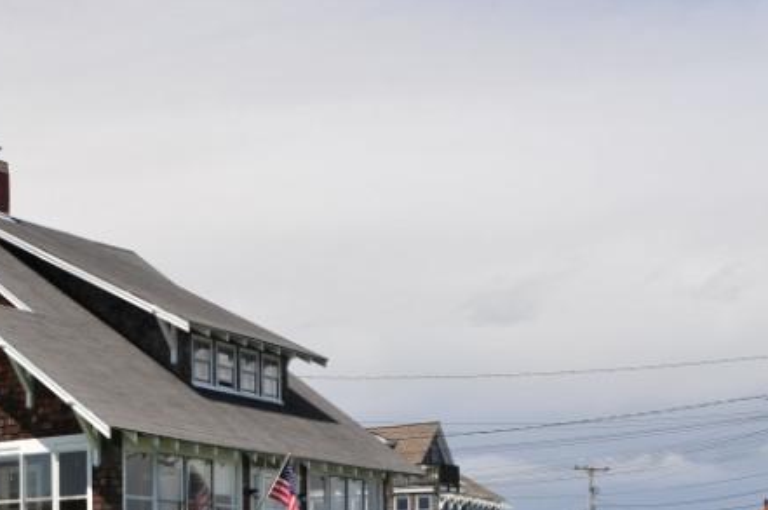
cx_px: 3
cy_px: 586
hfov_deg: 29.0
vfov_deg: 19.8
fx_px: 1385
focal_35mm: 65
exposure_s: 1/250
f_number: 8
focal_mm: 28
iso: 250
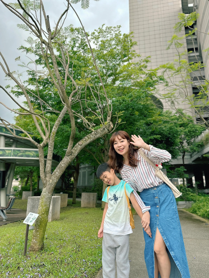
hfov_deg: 56.8
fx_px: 193
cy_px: 139
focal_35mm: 24
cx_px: 104
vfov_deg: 71.6
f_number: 1.78
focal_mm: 6.86
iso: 80
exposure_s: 1/1062
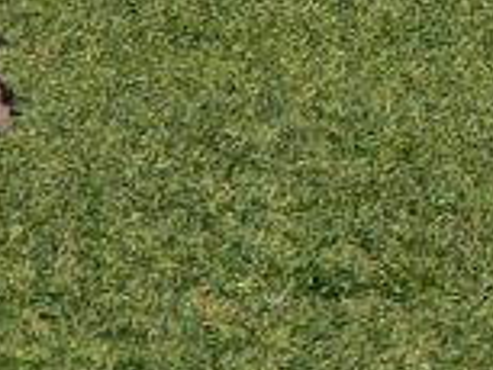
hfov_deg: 1.2
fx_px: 23104
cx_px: 812
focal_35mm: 1621
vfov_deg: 0.9
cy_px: 270
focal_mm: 88.8
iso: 100
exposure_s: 1/500
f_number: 5
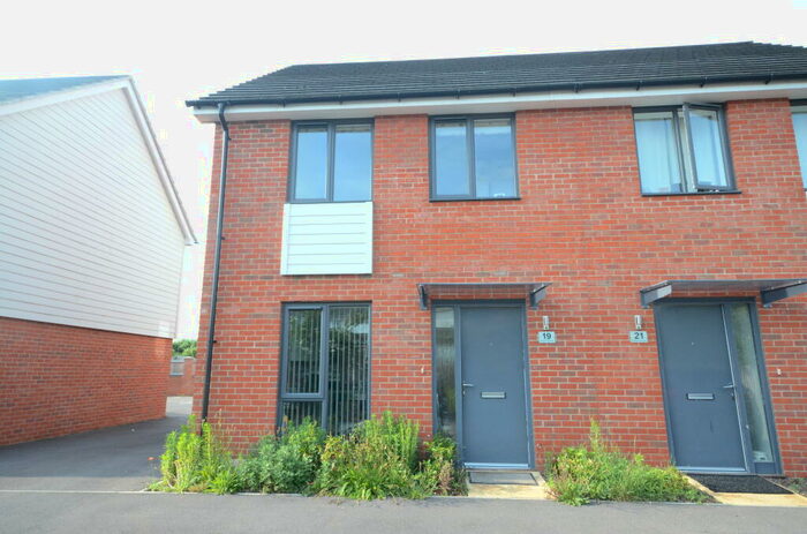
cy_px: 267
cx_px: 404
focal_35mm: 21
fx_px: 470
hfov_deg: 81.3
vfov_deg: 59.2
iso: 1600
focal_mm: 14
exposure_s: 1/400
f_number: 10
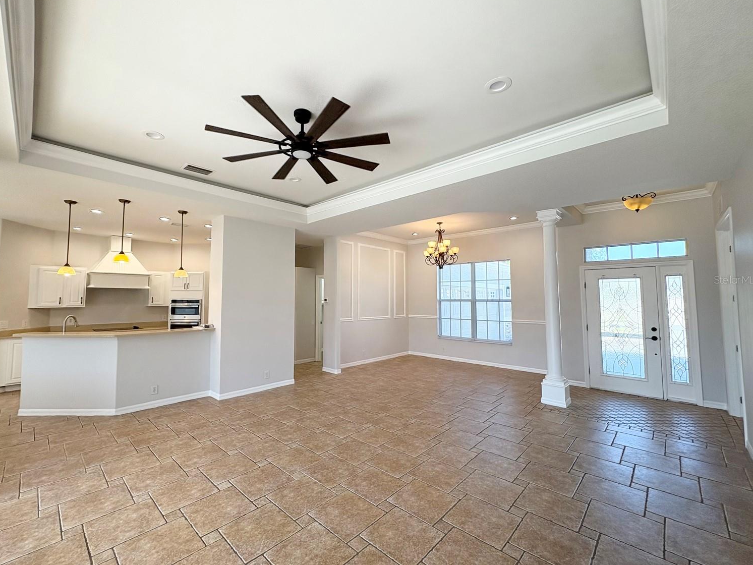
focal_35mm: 15
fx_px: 326
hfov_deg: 98.1
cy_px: 279
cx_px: 358
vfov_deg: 81.8
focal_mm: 2.22
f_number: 2.2
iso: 64
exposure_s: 1/120
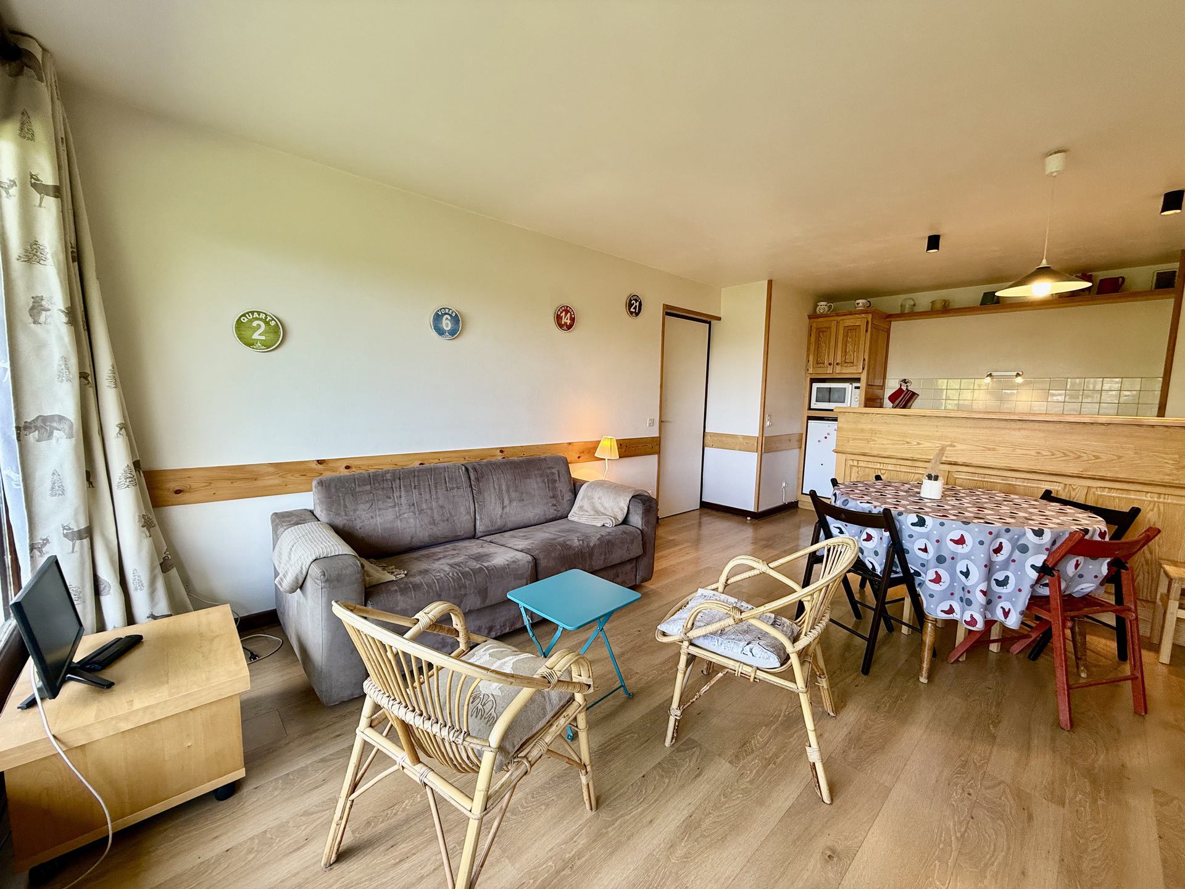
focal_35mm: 14
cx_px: 592
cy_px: 444
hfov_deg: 102.1
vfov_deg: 85.7
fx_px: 479
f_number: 2.2
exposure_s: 1/100
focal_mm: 2.22
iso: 100
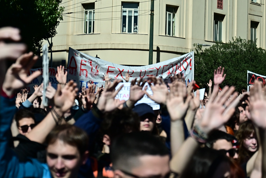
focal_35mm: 49
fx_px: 362
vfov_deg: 27.5
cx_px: 133
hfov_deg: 40.3
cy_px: 89
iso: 320
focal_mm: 49
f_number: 4
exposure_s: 1/13000
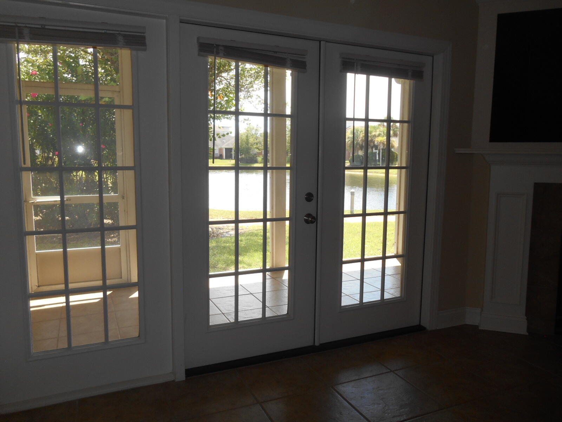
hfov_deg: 67.3
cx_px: 281
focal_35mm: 26
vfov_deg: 53.1
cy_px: 211
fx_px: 422
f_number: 3.4
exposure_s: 1/100
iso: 80
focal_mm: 4.7
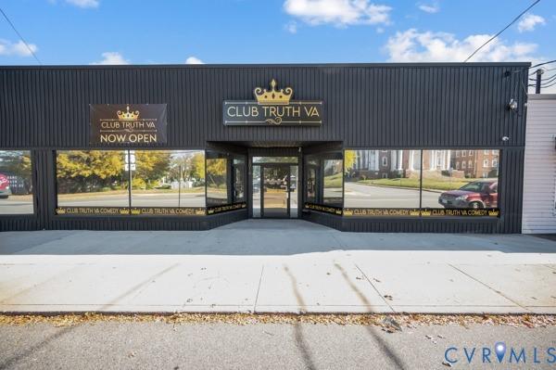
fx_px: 216
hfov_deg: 104.3
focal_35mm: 14
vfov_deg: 81.1
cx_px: 278
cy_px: 185
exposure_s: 1/100
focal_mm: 14
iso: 100
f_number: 4
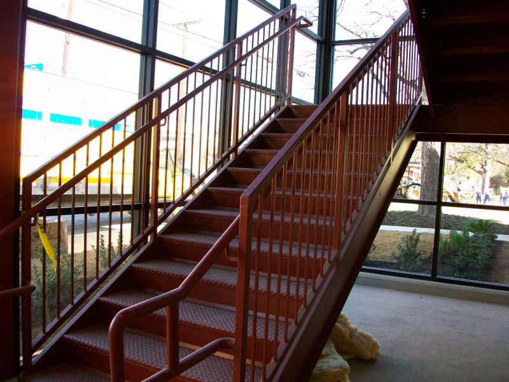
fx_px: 471
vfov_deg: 44.2
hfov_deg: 56.8
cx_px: 254
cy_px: 191
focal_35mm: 32
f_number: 2.8
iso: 120
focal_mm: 5.7
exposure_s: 1/100
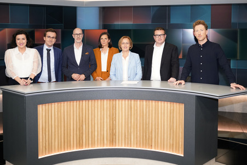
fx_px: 219
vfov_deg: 41.1
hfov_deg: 58.8
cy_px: 82
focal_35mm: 32
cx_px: 124
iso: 2000
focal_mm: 32
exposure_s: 1/160
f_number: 5
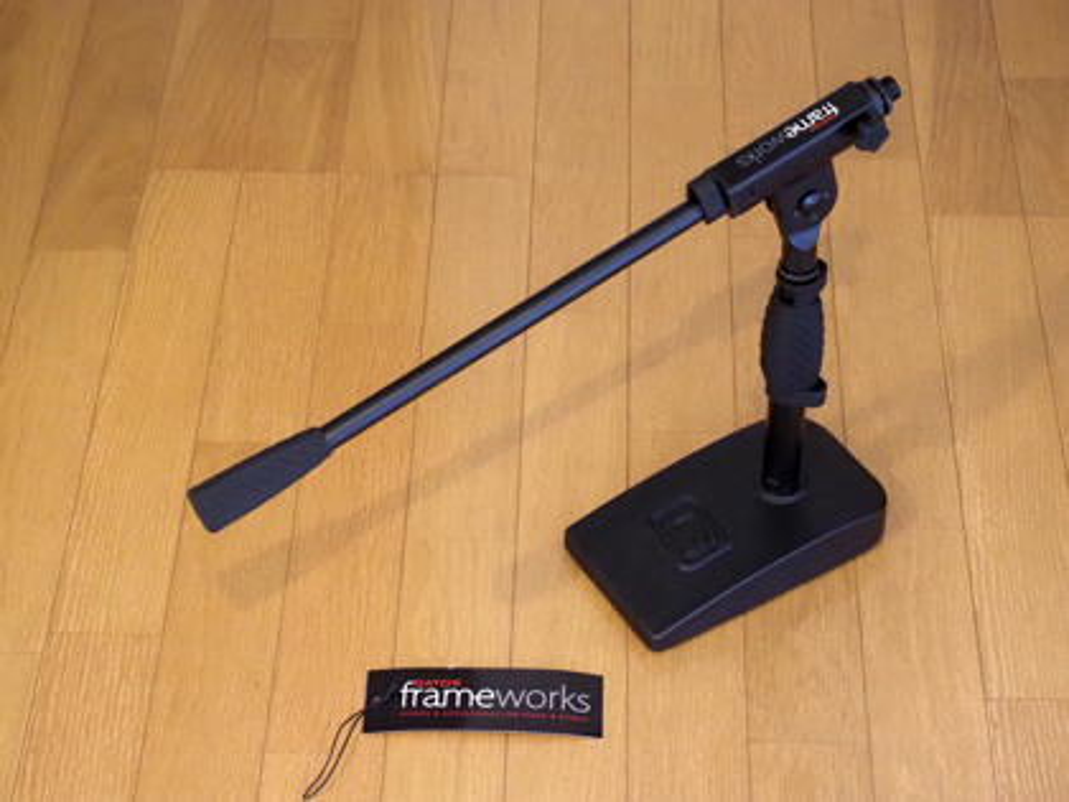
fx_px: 2471
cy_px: 401
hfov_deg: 24.4
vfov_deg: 18.4
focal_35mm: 80
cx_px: 534
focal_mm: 40
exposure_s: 1/50
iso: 6400
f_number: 5.6
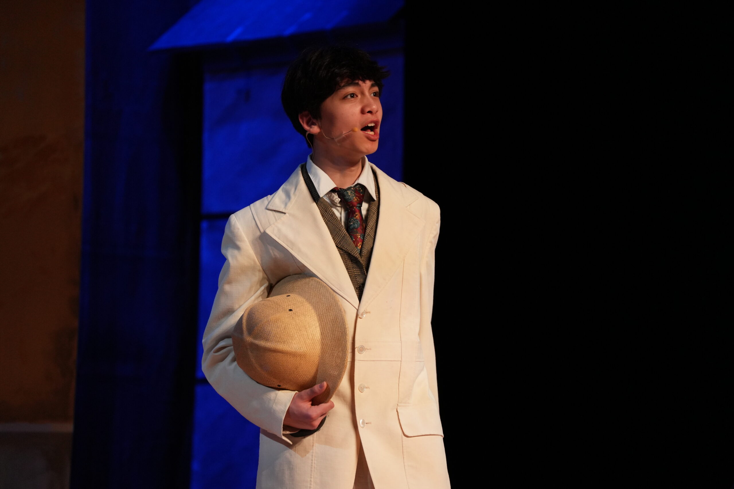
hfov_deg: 9.7
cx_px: 367
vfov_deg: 6.5
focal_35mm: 213
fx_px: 4343
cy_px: 244
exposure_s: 1/250
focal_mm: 213
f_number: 5.6
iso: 3200
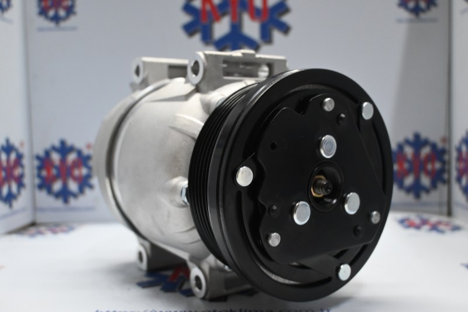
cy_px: 156
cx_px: 234
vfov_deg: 35.5
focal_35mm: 38
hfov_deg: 51.3
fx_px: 487
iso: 1600
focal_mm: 25
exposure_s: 1/125
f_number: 4.2
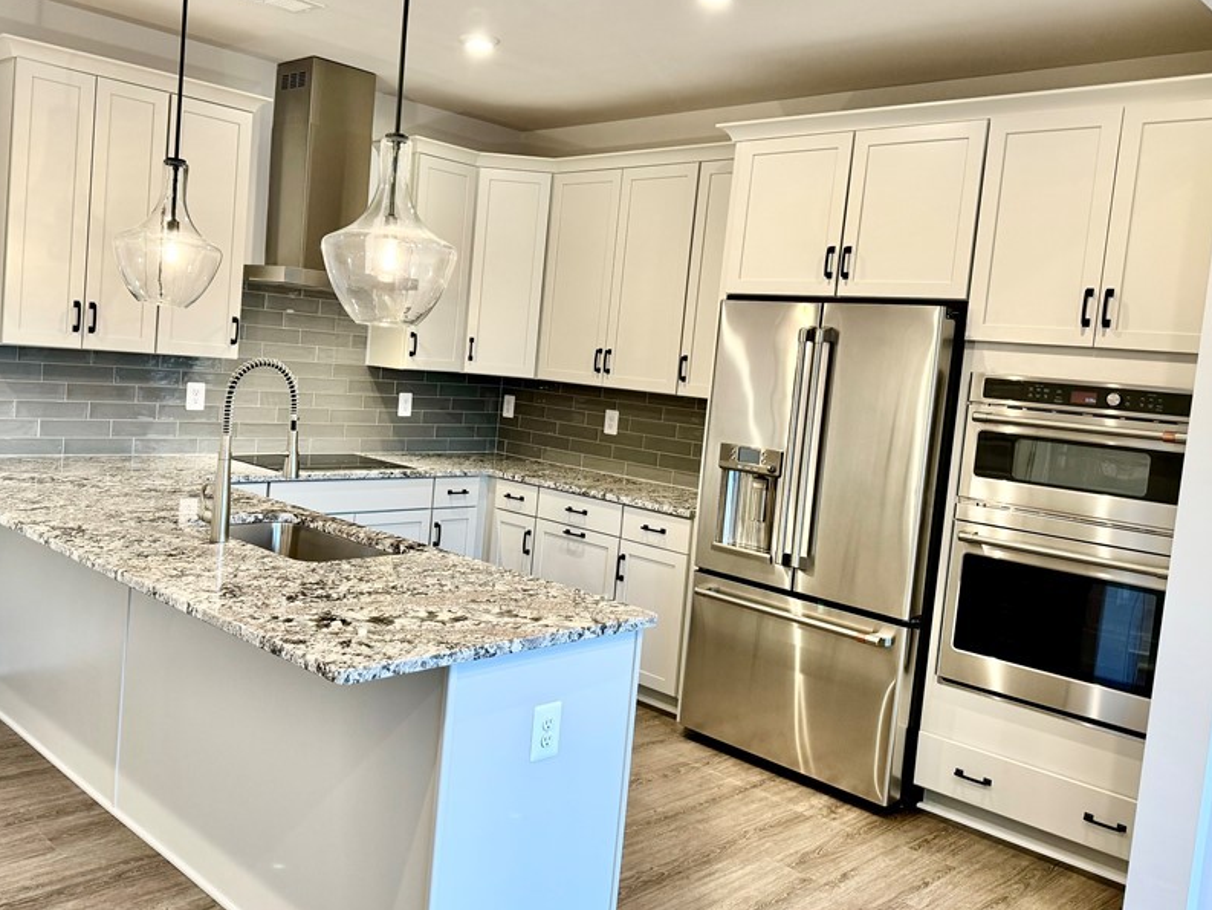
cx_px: 506
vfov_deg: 45.4
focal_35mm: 31
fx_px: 1086
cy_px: 422
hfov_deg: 58.0
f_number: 1.78
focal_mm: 6.86
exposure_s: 1/120
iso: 160
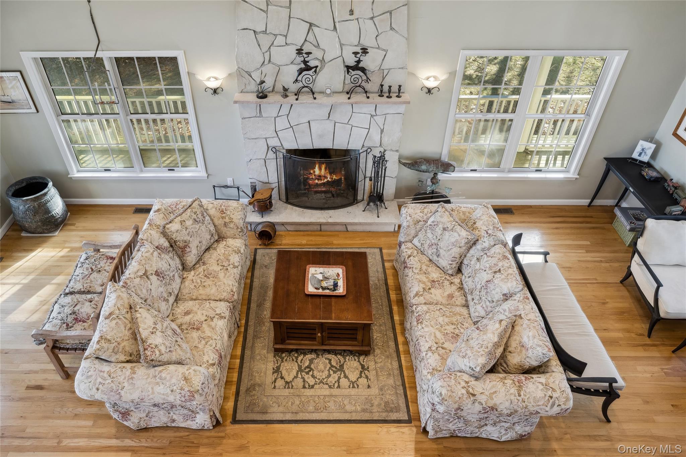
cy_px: 228
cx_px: 343
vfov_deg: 53.1
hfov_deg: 73.8
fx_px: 457
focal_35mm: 24
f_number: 8
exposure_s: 1/15
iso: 200
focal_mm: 24
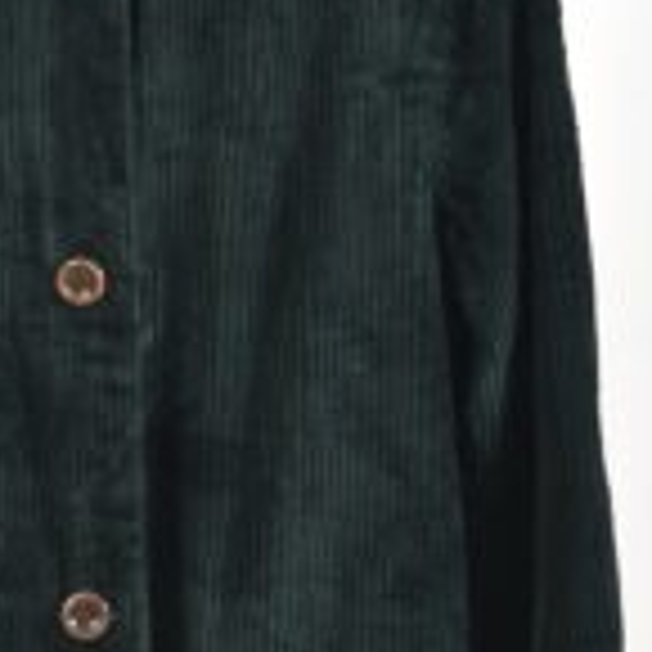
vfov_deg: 9.0
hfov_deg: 9.0
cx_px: 135
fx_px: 4131
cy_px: 504
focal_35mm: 194
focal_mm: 35
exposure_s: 1/125
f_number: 5.6
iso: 200
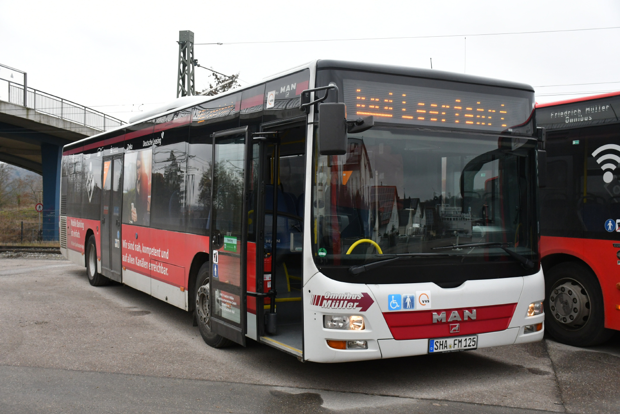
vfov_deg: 33.4
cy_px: 207
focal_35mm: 40
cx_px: 310
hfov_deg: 48.5
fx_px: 689
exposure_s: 1/1000
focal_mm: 27
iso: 1250
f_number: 4
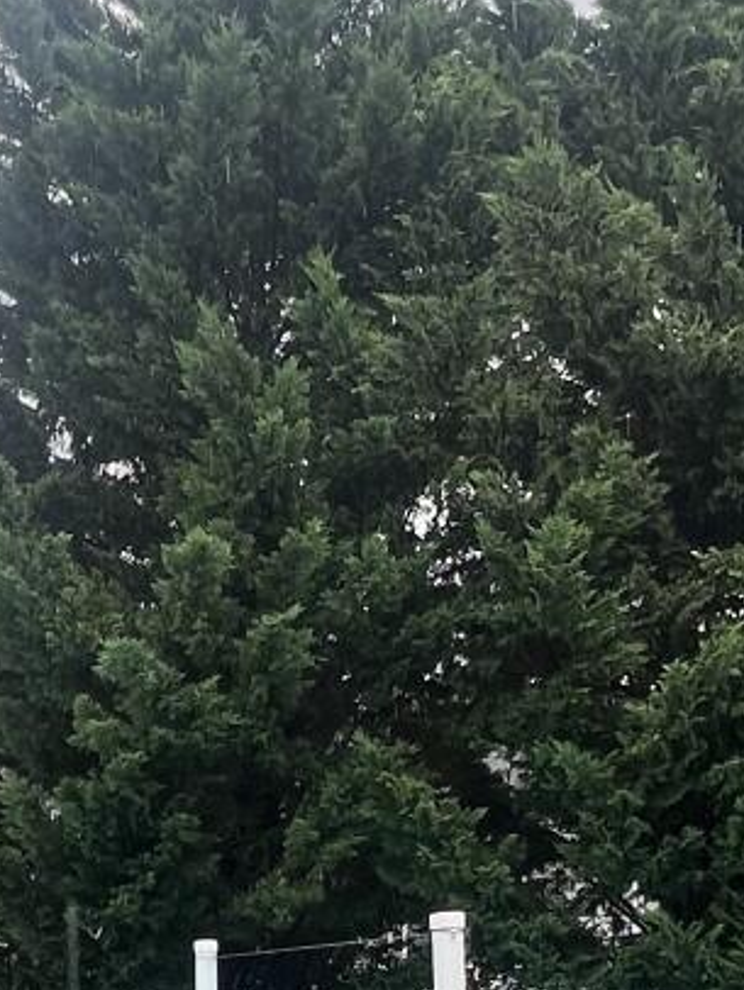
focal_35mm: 64
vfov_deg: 25.8
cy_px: 1295
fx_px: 1832
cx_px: 251
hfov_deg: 22.9
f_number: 1.8
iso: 32
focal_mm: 1.57
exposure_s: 1/324
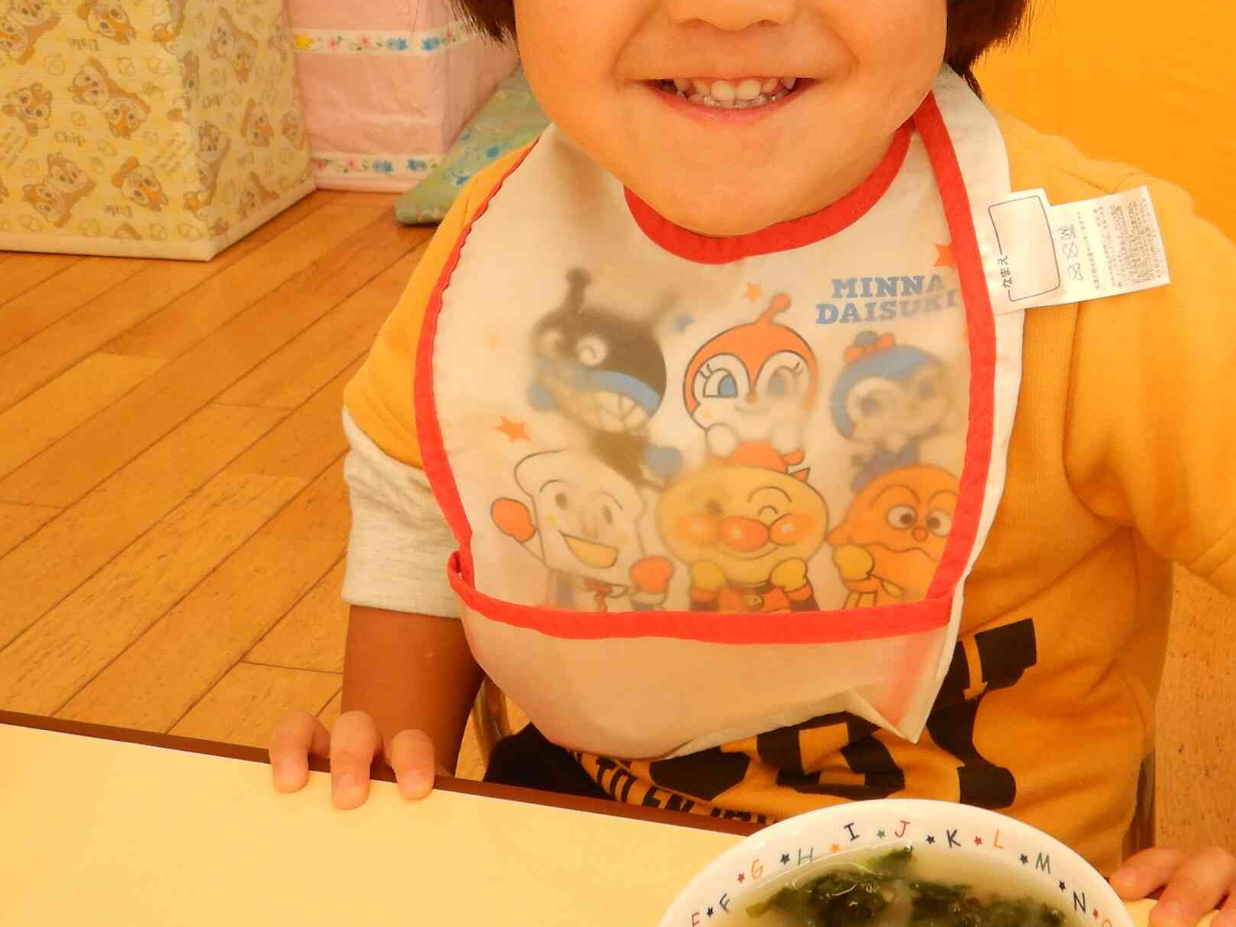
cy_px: 283
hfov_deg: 38.7
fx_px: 1714
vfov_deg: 30.0
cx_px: 916
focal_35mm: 48
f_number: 2.8
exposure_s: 1/80
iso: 125
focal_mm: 4.3
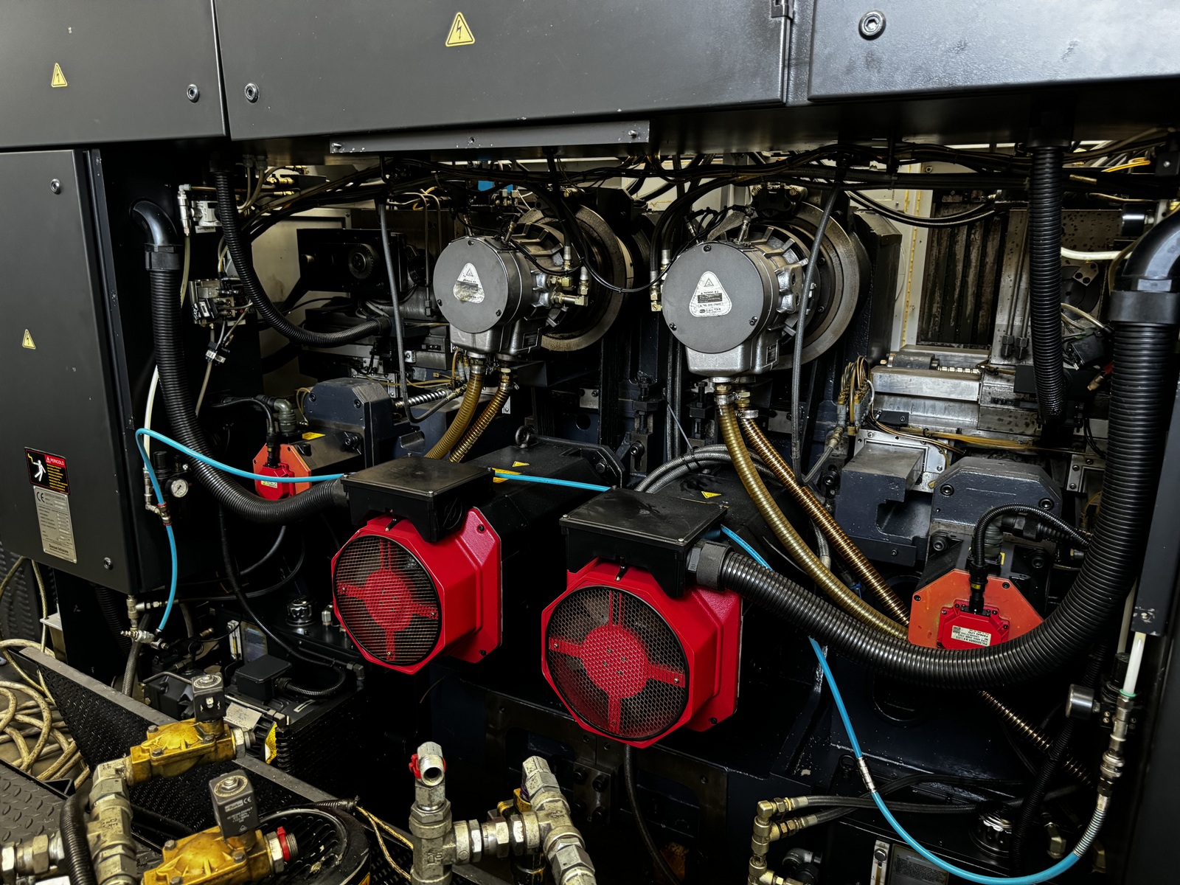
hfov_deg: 71.6
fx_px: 818
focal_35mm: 24
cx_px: 590
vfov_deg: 56.8
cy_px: 442
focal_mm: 6.76
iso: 800
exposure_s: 1/50
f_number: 1.78
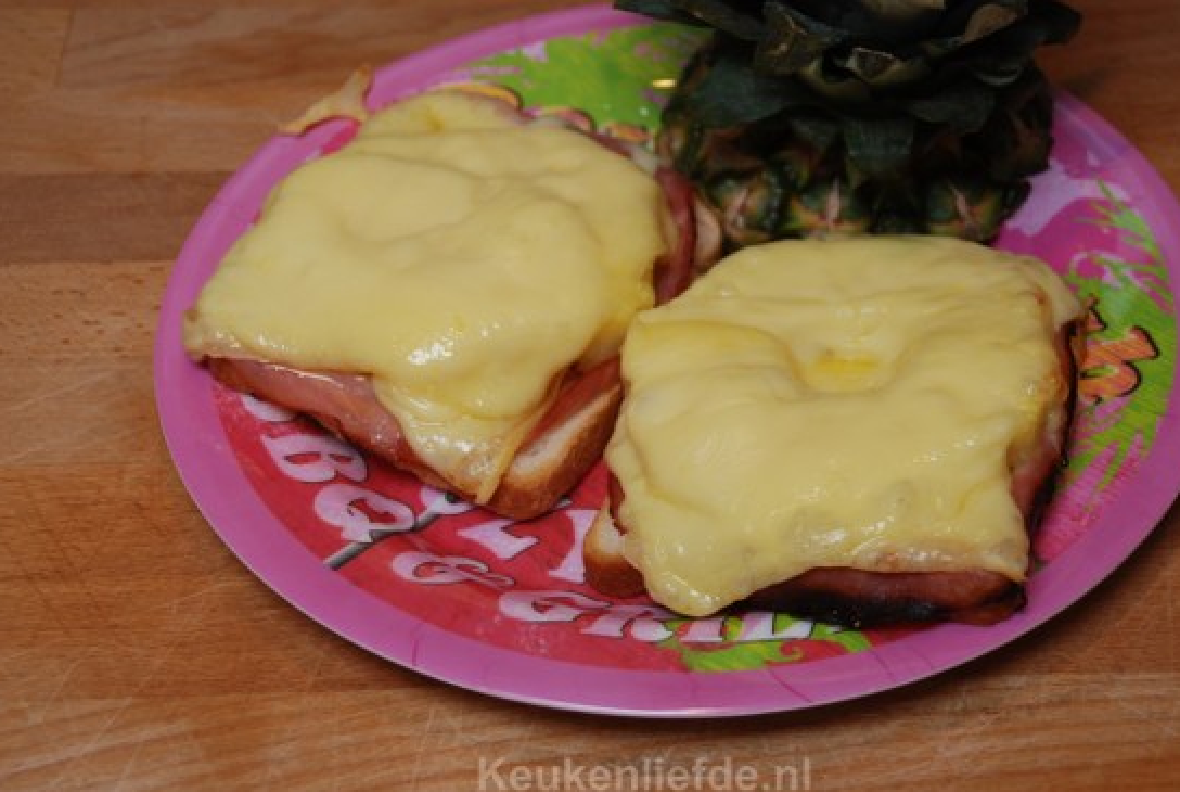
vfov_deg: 16.0
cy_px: 365
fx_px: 2824
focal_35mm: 86
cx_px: 644
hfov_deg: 23.6
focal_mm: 52
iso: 200
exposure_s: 1/80
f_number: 5
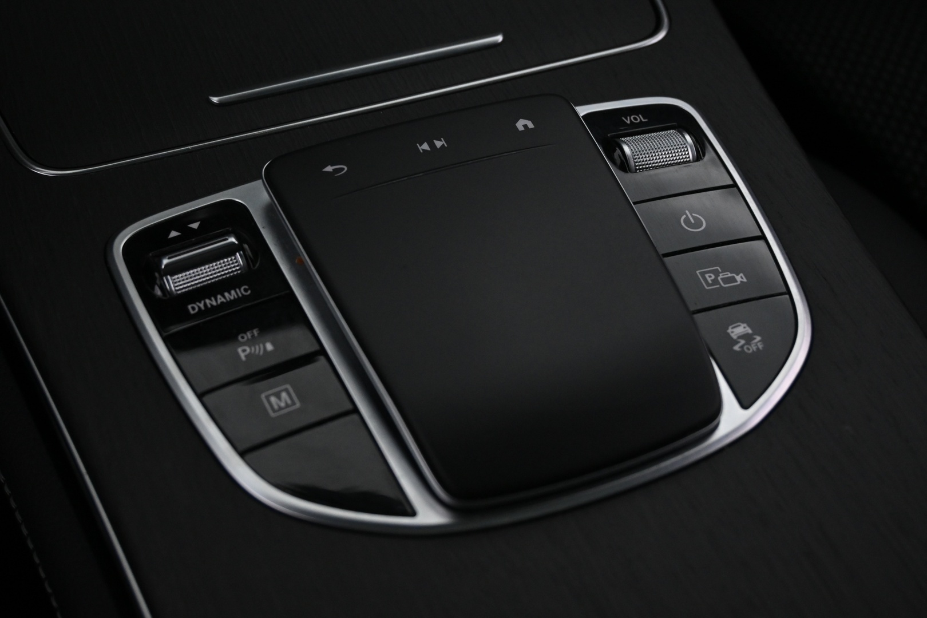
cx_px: 464
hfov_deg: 40.5
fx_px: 1255
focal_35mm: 49
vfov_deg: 27.7
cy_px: 309
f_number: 5
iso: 2000
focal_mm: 32.5
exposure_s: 1/50
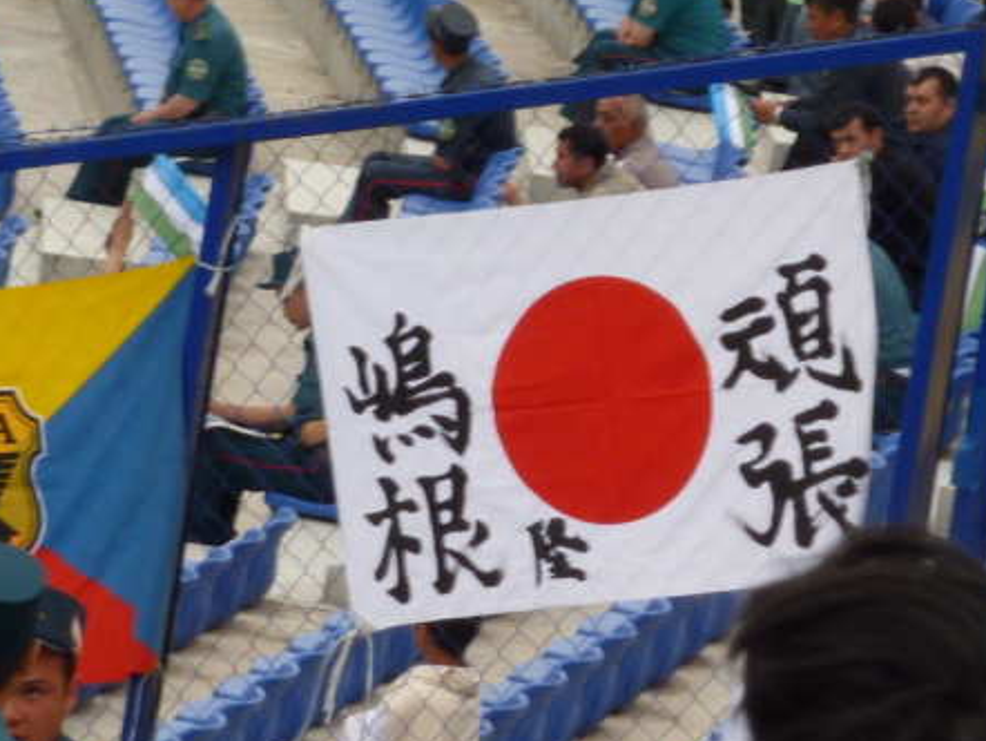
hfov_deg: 4.8
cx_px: 551
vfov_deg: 3.6
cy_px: 469
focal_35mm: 411
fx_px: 11713
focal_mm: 25.9
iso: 80
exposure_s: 1/80
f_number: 4.5
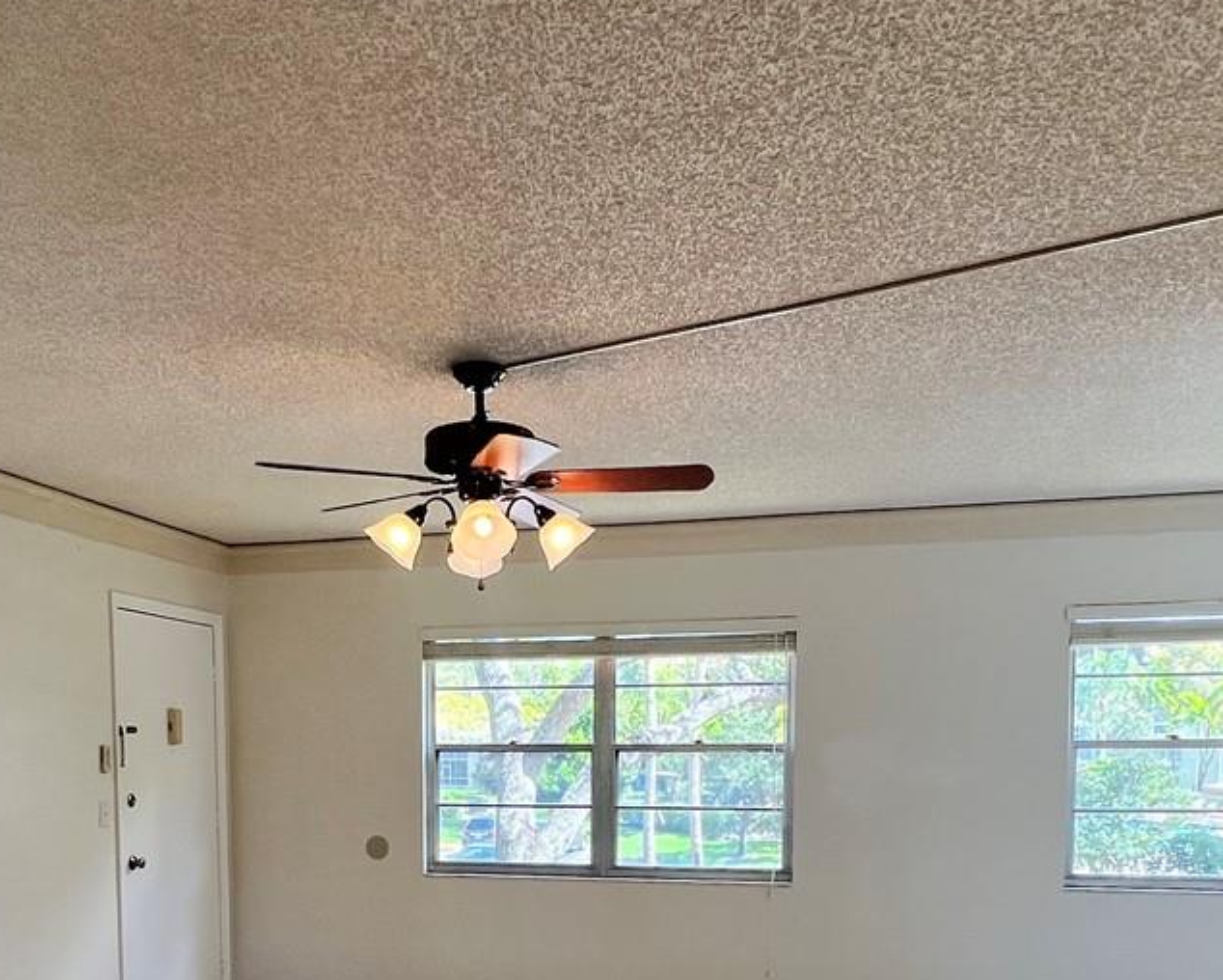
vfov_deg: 42.6
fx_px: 1159
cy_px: 851
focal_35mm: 32
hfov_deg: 55.3
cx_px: 500
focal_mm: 1.57
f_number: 1.8
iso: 50
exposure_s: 1/120
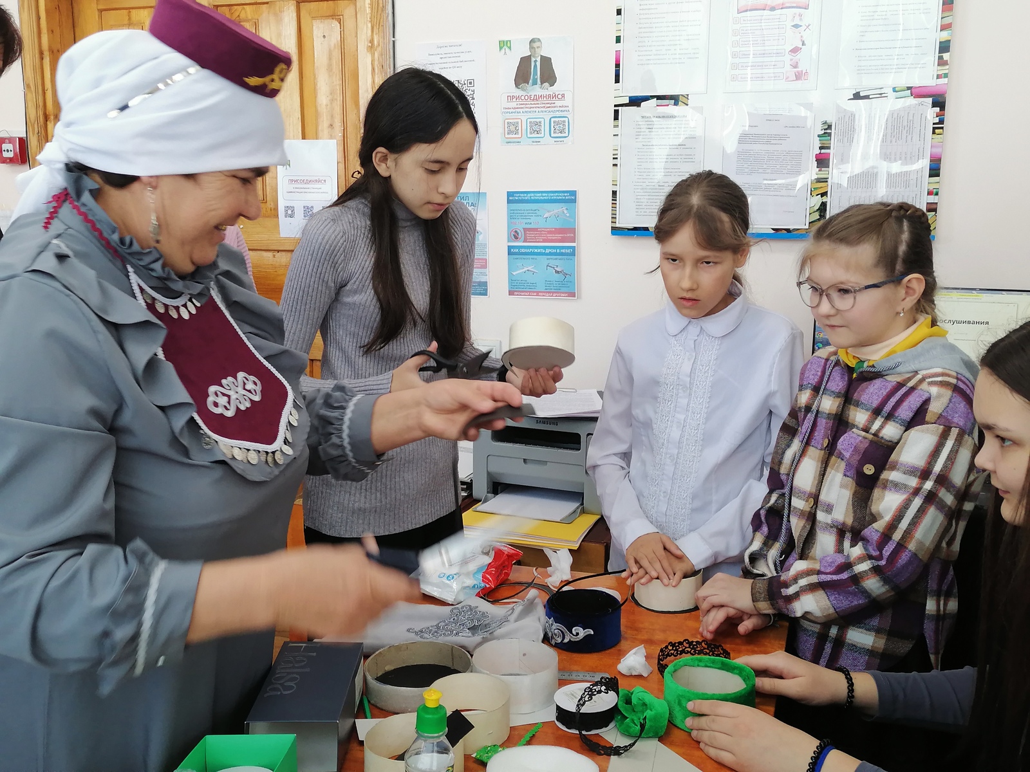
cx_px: 515
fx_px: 1160
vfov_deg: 36.8
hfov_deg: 47.9
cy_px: 386
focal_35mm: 39
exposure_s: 1/50
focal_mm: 5.3
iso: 80
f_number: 1.8
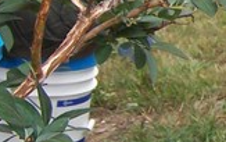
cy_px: 36
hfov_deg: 11.0
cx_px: 456
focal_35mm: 173
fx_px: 1066
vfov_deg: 7.6
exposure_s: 1/350
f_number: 2.8
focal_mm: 6.3
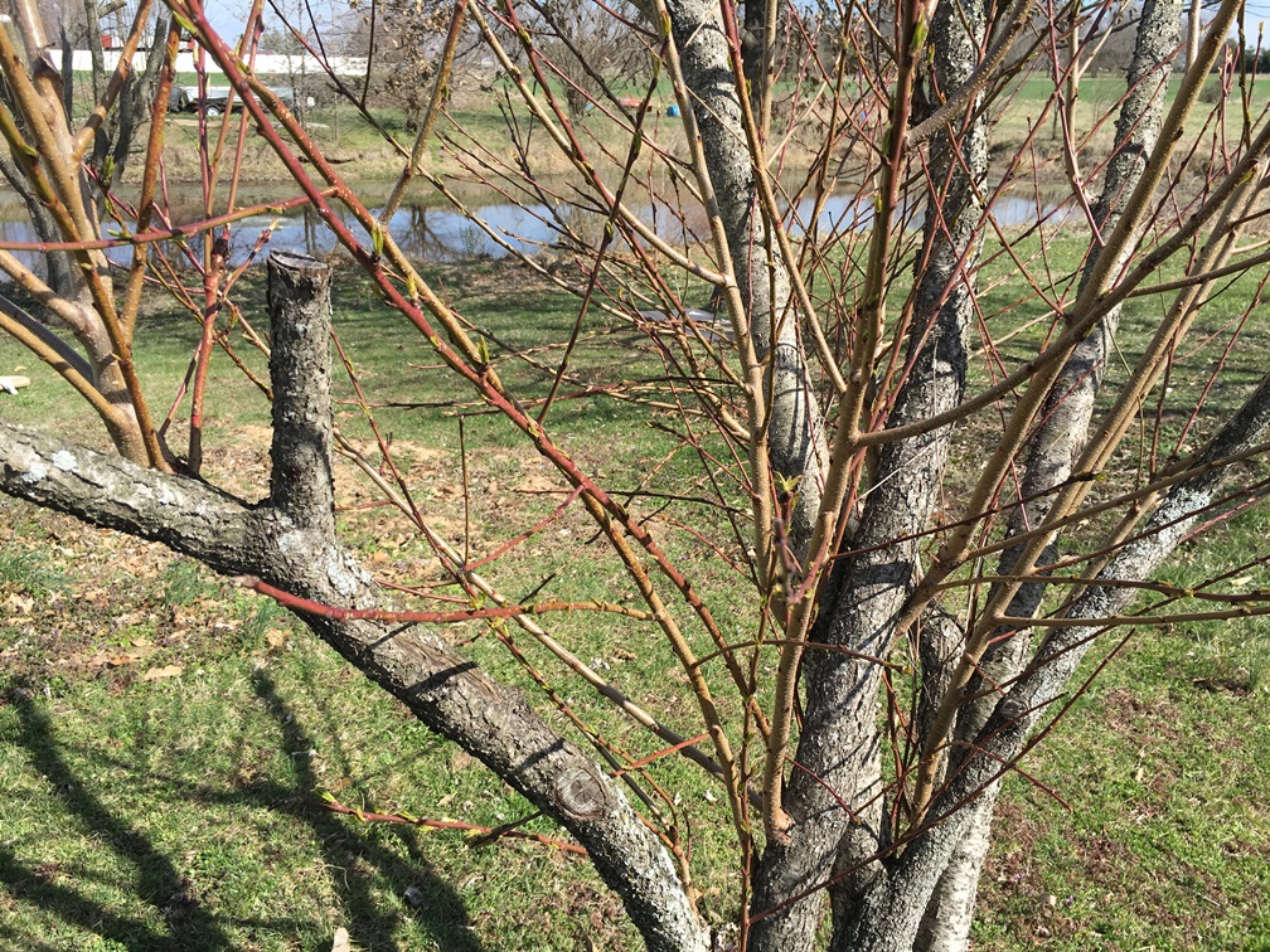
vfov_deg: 48.2
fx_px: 1064
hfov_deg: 61.7
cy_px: 476
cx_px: 635
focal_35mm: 29
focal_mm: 4.15
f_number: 2.2
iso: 25
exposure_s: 1/962
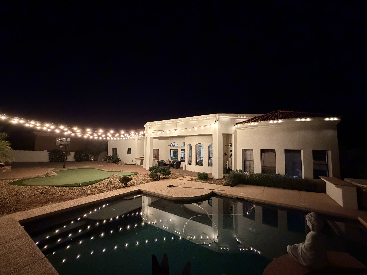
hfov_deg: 102.1
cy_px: 138
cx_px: 184
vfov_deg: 85.7
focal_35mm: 14
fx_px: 148
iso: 1250
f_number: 2.2
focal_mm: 2.22
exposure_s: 1/40
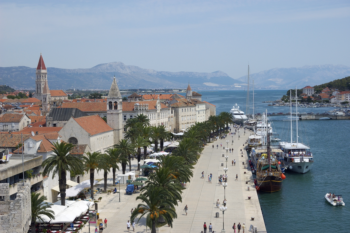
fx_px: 554
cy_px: 116
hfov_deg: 35.1
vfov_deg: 23.7
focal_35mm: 57
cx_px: 175
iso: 320
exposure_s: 1/500
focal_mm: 38
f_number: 11
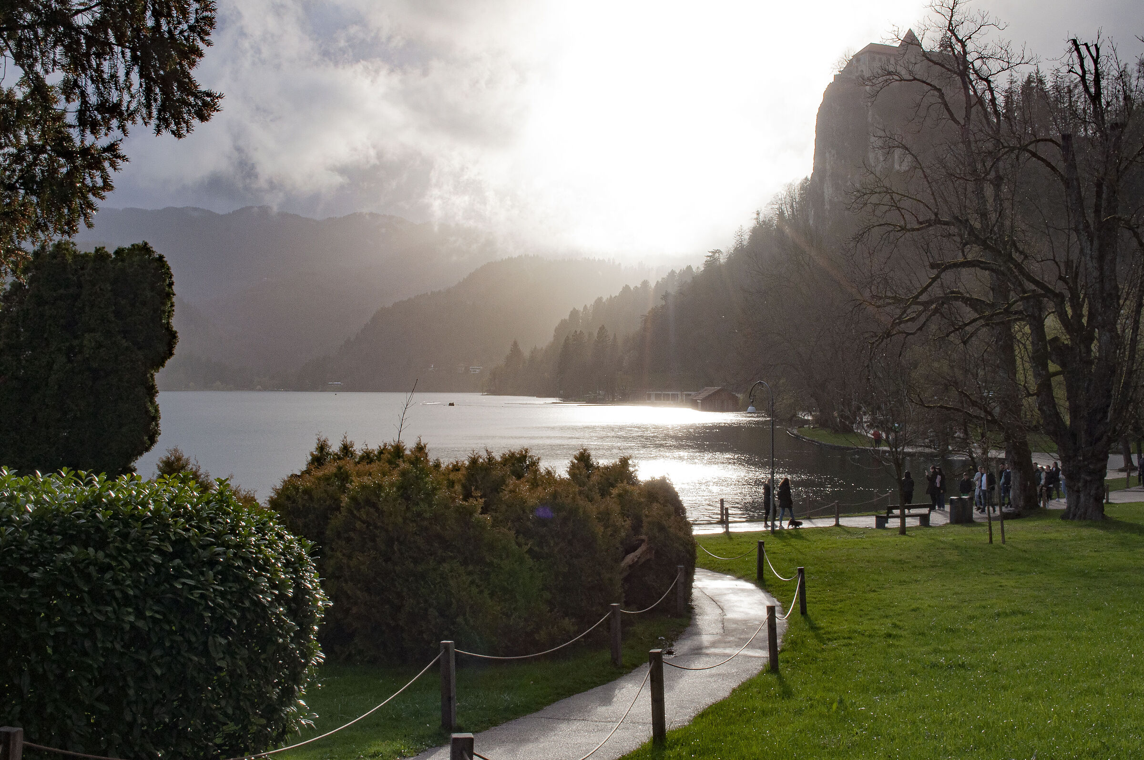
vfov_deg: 31.8
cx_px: 572
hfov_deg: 46.4
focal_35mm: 42
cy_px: 380
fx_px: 1333
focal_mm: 28
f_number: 22
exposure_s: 1/30
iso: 200
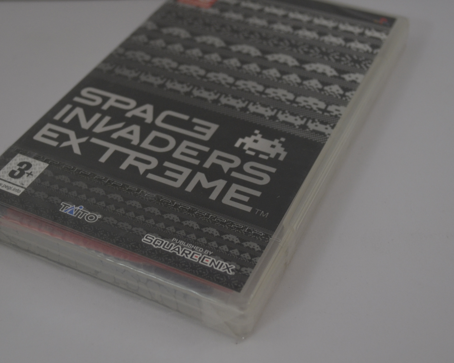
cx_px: 199
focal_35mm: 53
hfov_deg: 35.3
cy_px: 177
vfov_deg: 28.6
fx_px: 712
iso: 400
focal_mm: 22
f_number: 4
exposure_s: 1/30
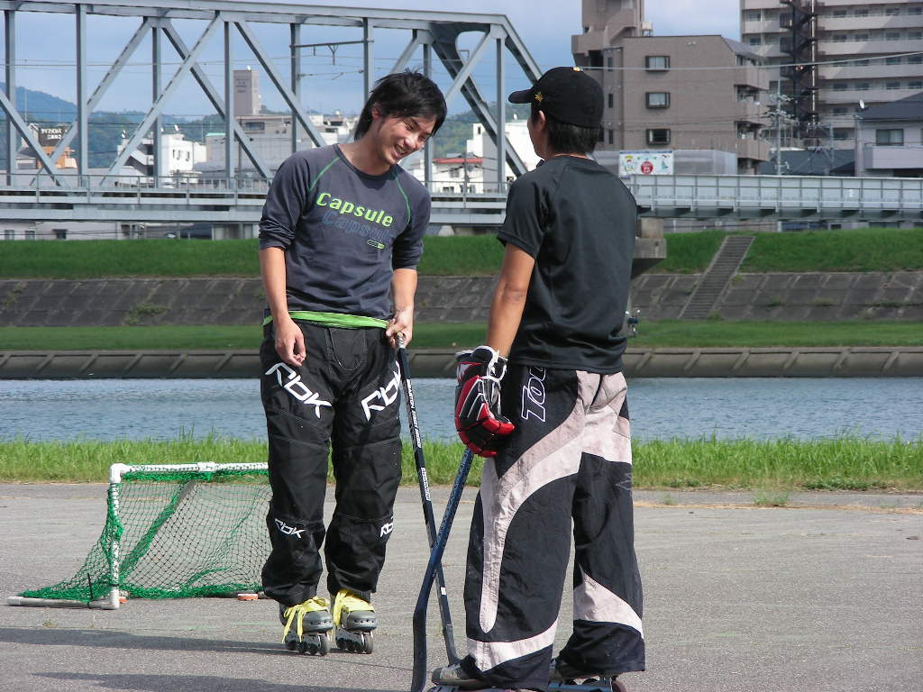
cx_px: 462
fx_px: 4586
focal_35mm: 172
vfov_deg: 8.6
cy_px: 346
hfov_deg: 11.5
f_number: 4
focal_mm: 28.7
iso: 50
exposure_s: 1/310
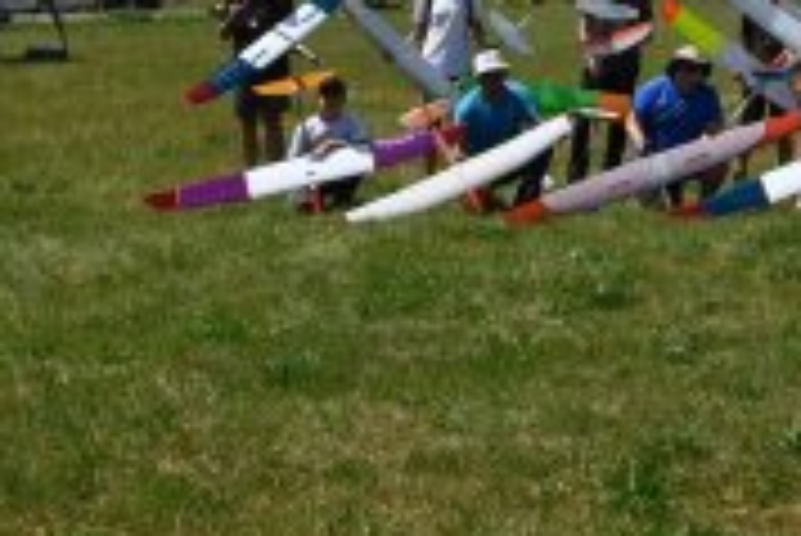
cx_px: 1084
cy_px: -50
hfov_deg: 21.5
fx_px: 1870
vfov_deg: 15.9
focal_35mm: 84
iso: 320
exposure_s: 1/640
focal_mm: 20
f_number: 13
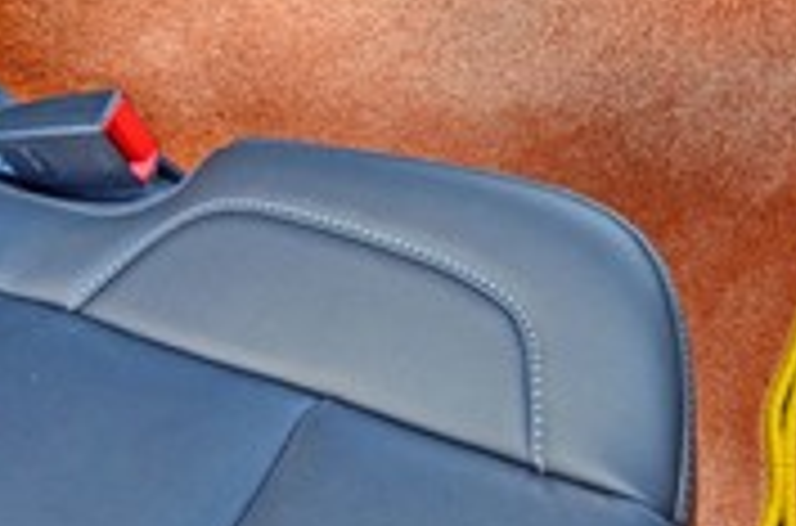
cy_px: 27
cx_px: 796
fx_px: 1411
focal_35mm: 64
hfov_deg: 29.4
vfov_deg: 20.6
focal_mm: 18
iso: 800
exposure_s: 1/15
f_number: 6.7
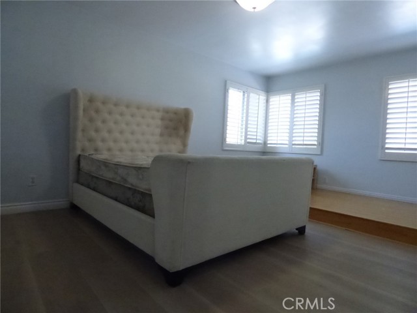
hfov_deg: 81.7
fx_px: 241
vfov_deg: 66.0
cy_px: 156
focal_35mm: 20
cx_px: 208
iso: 1600
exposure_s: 1/640
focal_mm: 3.58
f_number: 2.8
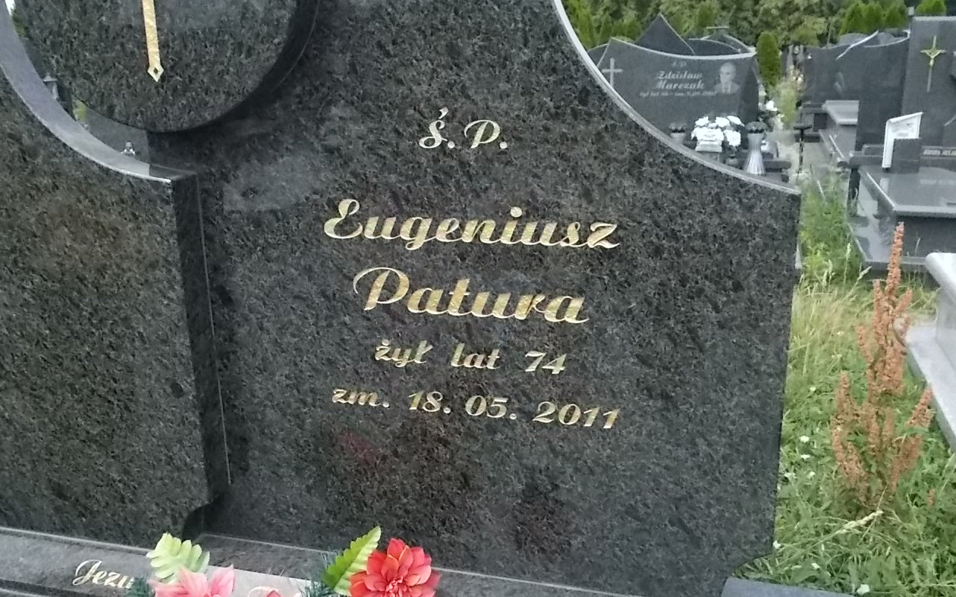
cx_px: 461
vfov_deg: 36.3
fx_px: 912
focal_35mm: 35
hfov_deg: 55.3
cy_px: 313
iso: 400
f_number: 8
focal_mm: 4.6
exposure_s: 1/320
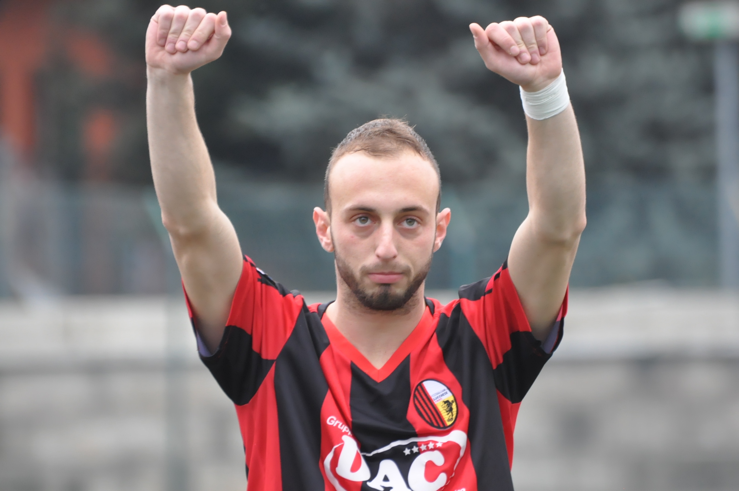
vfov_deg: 3.0
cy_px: 246
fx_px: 9226
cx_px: 370
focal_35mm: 450
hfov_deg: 4.6
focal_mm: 300
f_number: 5.6
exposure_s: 1/500
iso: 1600
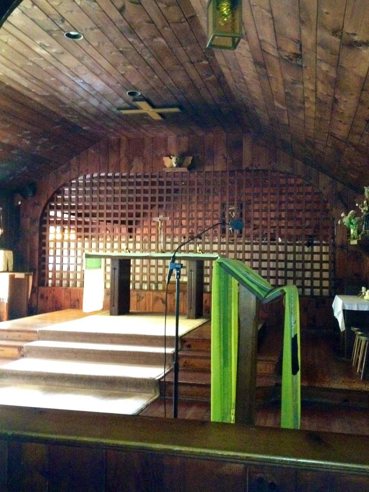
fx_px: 554
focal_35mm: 39
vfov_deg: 47.9
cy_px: 241
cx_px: 188
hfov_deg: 36.8
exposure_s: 1/16
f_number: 2.4
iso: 800
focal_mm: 4.28
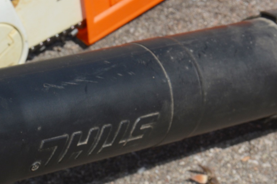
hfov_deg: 13.2
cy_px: 106
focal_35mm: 155
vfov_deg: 8.8
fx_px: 1192
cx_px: 82
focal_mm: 34
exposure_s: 1/200
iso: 100
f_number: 10
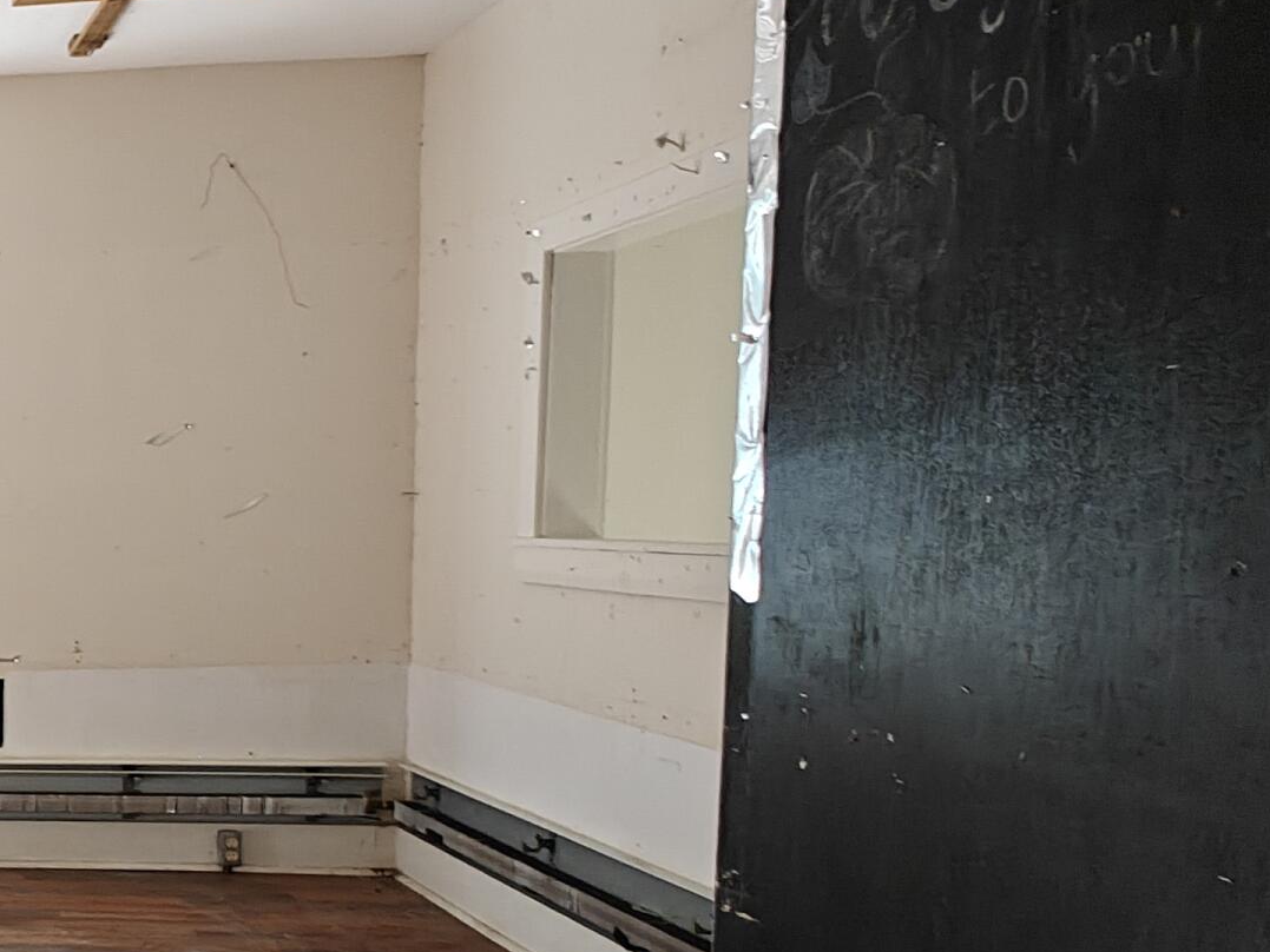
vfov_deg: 36.5
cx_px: -421
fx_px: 1431
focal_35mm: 39
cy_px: 616
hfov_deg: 33.4
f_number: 2.2
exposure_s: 1/50
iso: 160
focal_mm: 2.62
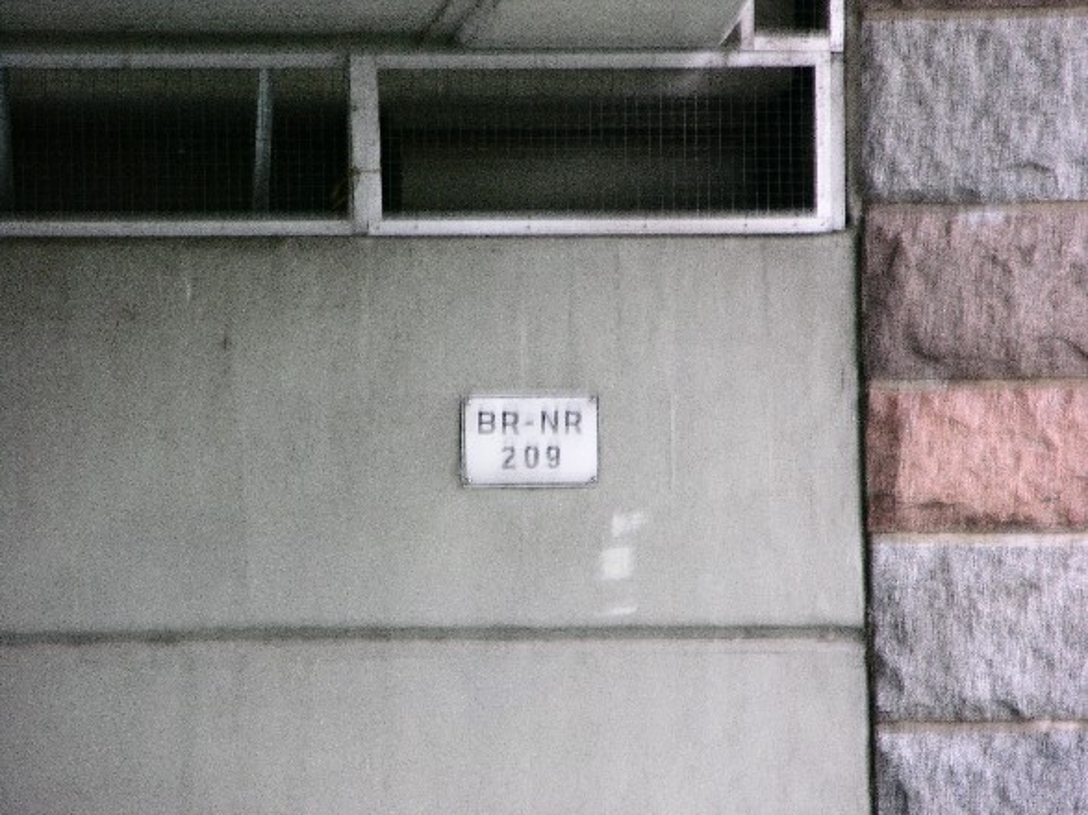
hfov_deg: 7.1
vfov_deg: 5.3
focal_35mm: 280
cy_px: 408
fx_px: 8799
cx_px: 544
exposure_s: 1/4.6
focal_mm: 71.2
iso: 160
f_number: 4.2
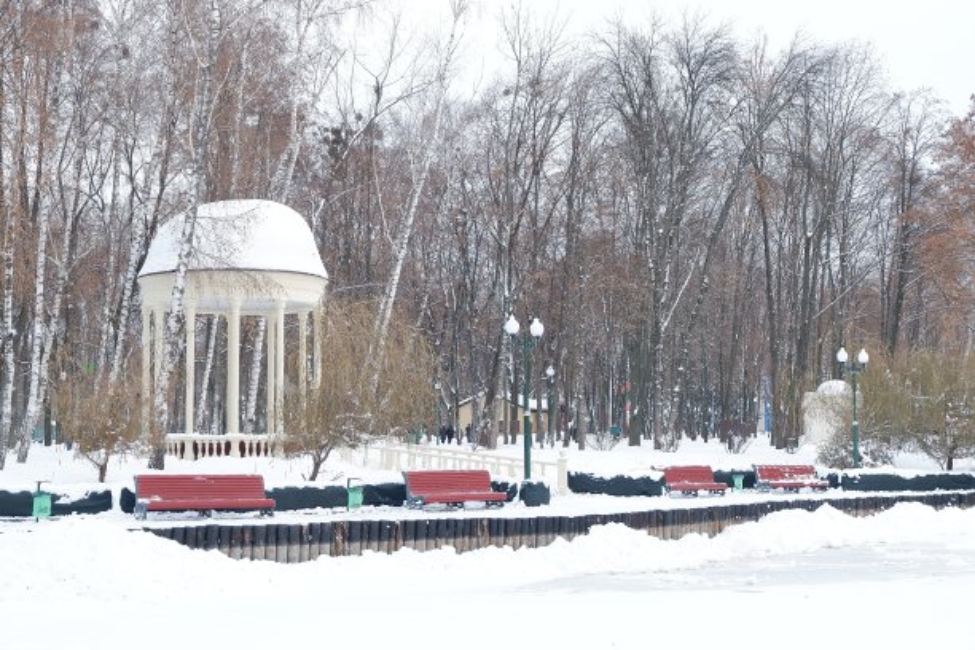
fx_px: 1625
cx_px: 488
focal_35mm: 60
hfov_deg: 33.4
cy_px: 325
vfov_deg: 22.6
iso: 250
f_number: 5.3
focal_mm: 40.2
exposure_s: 1/85
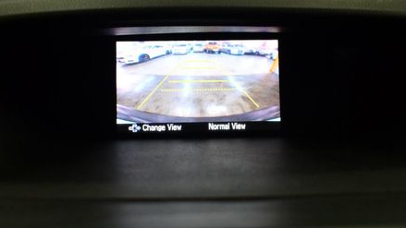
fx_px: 592
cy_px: 138
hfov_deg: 37.8
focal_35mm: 55
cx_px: 201
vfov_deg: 21.8
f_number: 3.5
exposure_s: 1/250
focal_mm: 18
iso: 560
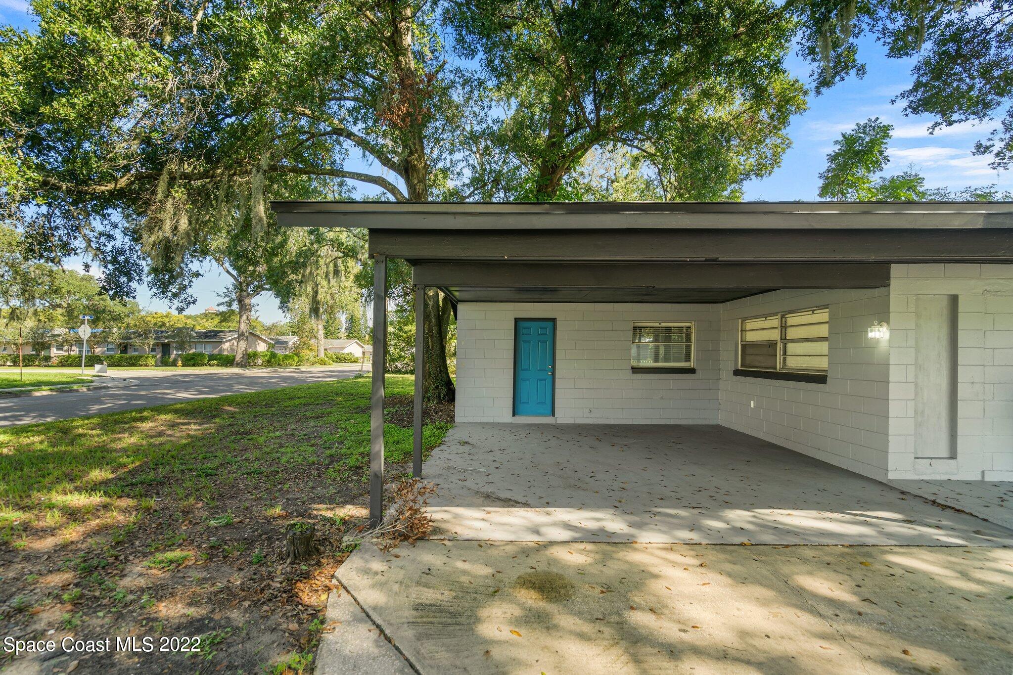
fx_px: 450
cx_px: 506
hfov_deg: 96.7
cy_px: 338
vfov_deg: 73.7
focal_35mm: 16
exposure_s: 1/250
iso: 320
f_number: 5.6
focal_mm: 16
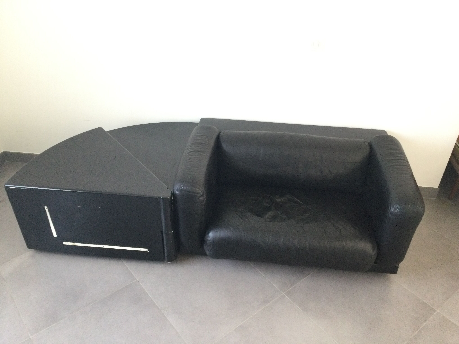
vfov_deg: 45.4
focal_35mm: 31
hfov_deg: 58.4
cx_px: 230
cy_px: 172
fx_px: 411
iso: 200
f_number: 2.4
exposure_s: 1/33
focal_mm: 3.3
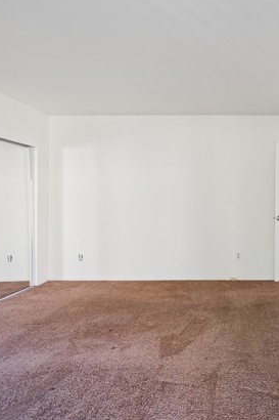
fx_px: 291
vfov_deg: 71.5
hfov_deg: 46.5
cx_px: 248
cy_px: 206
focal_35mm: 25
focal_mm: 16
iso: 400
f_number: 8
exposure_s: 1/30
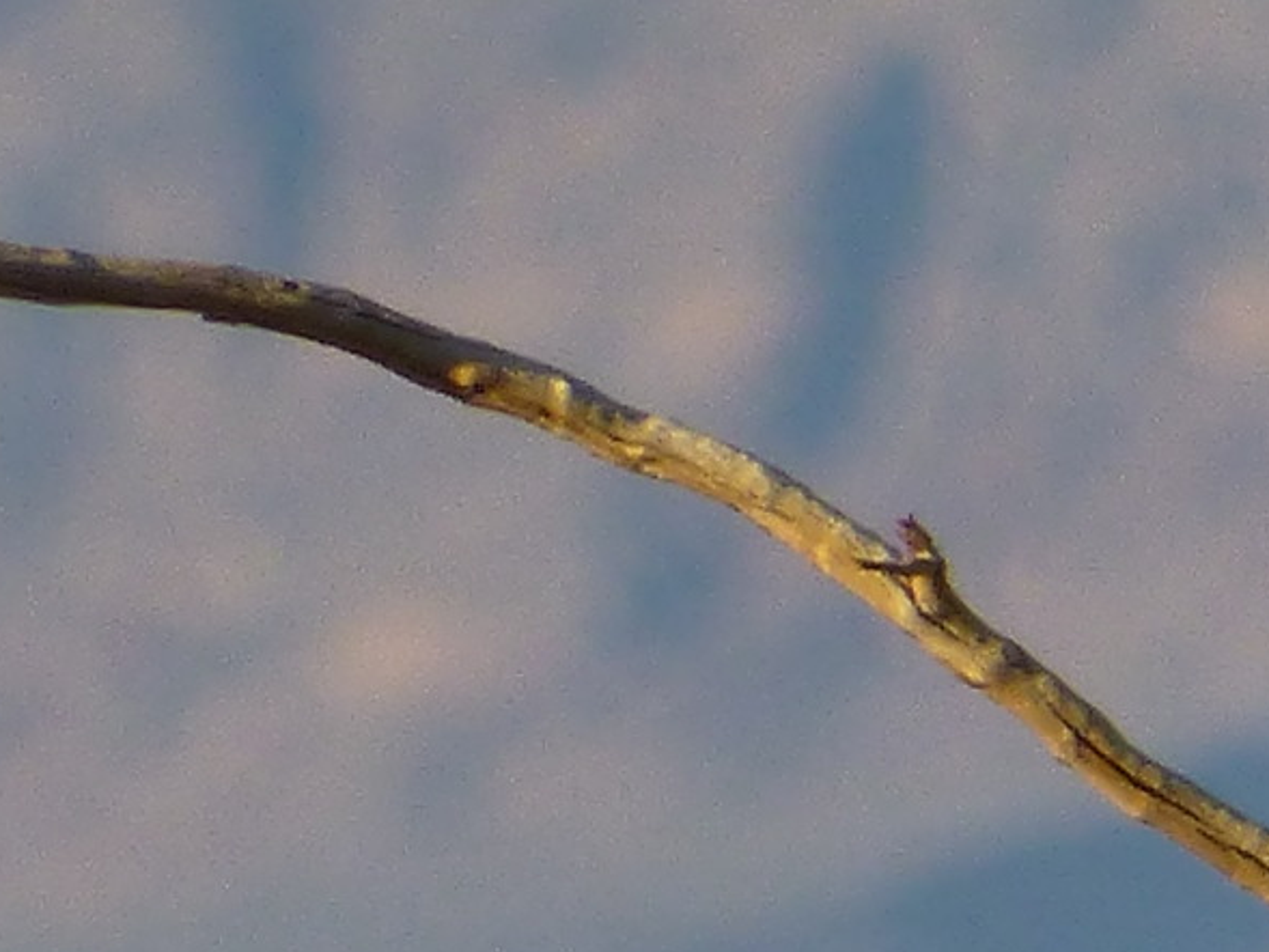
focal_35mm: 3257
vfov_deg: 0.5
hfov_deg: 0.6
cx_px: 1833
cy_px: 1387
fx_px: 119424
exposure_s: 1/320
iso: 100
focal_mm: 86
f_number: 6.4
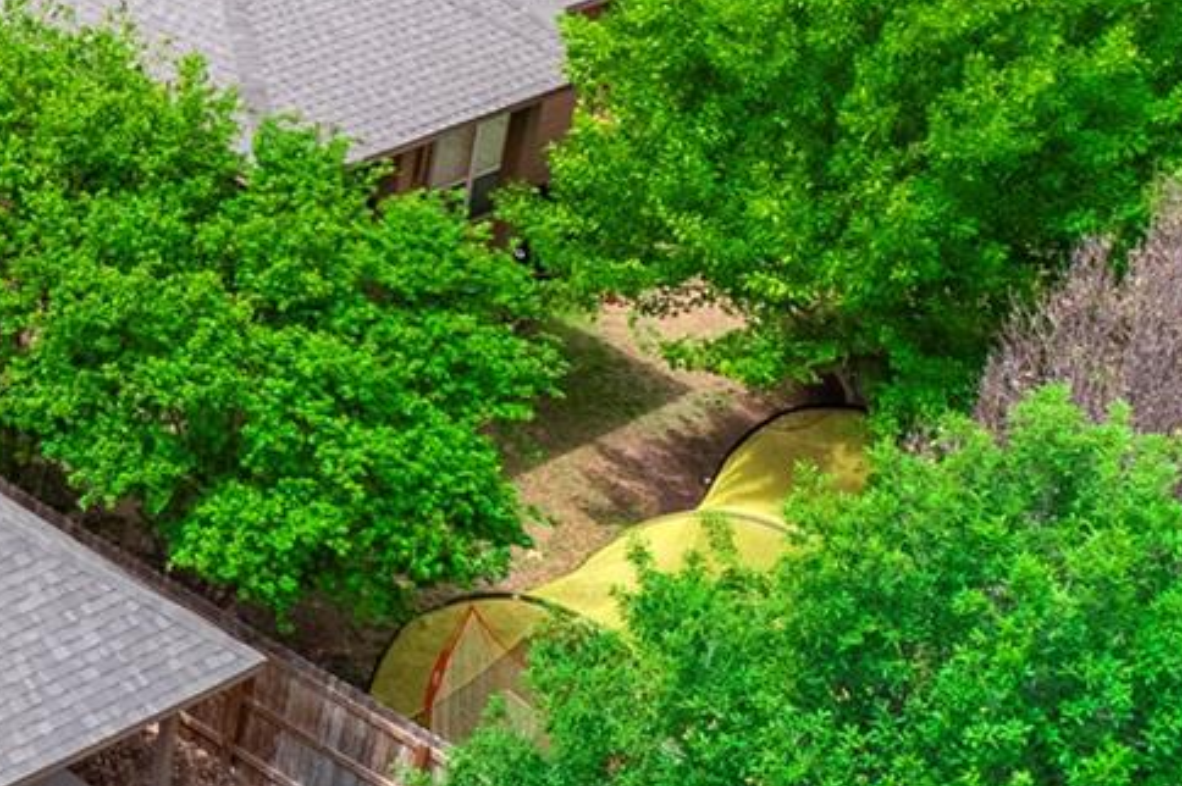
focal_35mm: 93
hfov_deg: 18.2
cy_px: 28
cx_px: -818
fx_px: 3051
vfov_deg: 14.5
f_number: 2.8
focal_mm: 8.38
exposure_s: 1/1600
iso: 110
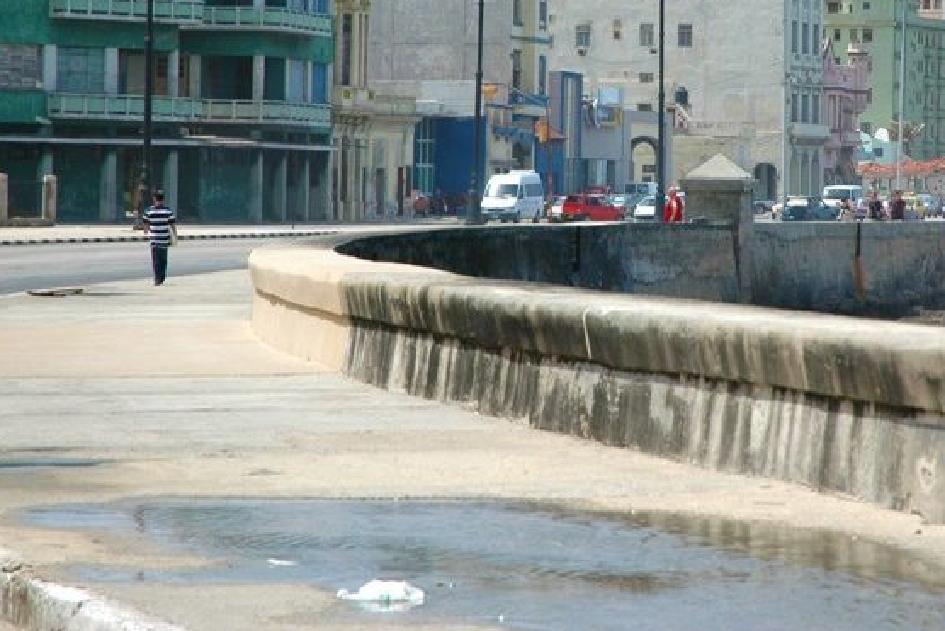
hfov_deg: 12.1
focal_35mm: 170
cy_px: 131
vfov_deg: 8.1
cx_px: 665
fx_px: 4463
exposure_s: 1/1600
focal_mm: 70
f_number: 5
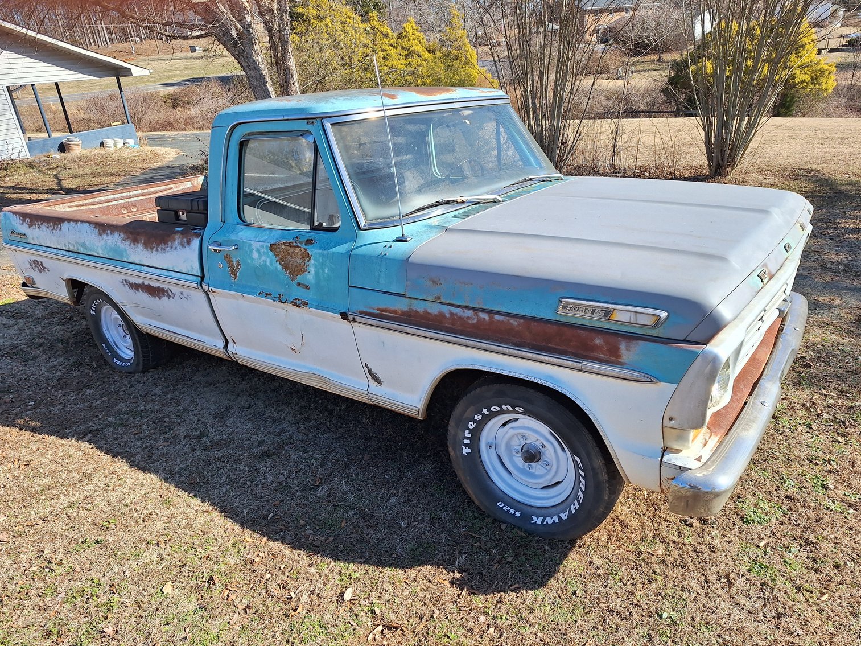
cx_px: 430
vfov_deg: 58.9
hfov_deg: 73.9
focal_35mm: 23
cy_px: 323
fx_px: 572
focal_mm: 5.54
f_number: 1.8
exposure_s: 1/1869
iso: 40
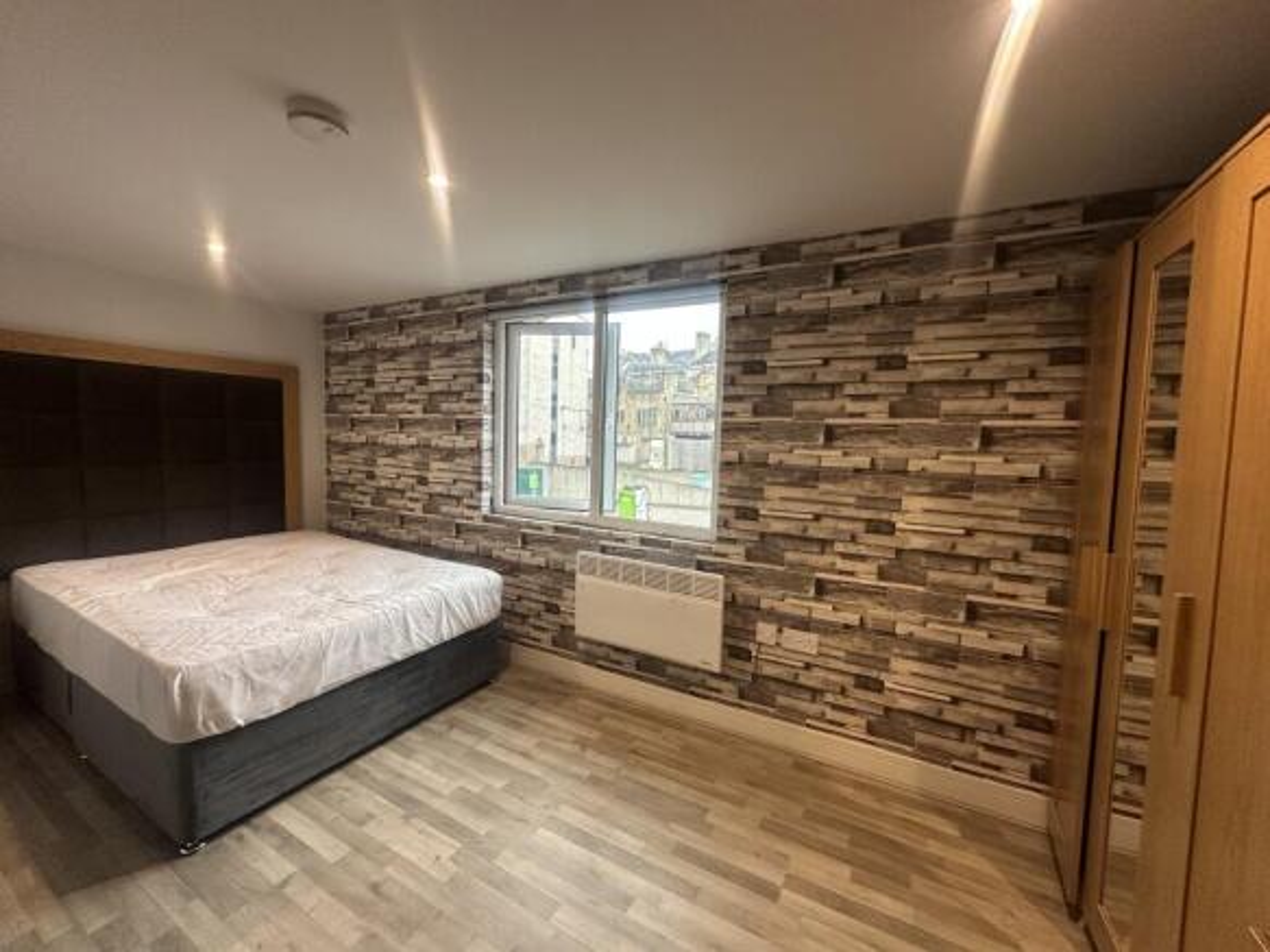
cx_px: 635
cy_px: 476
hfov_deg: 102.1
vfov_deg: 85.7
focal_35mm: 14
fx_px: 514
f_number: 2.2
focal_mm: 2.22
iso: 200
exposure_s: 1/99
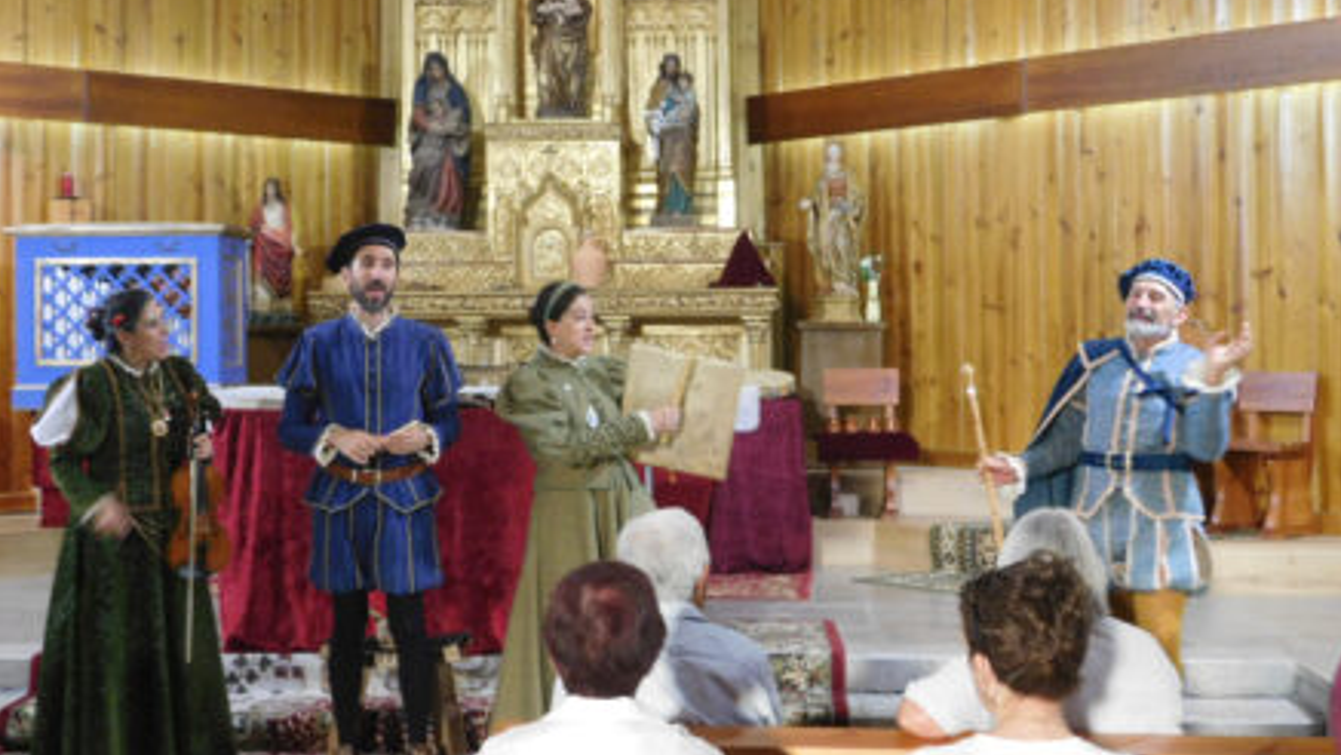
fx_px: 1992
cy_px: 335
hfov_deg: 37.2
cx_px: 672
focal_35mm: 56
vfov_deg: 21.5
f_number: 3.8
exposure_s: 1/15
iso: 400
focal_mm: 9
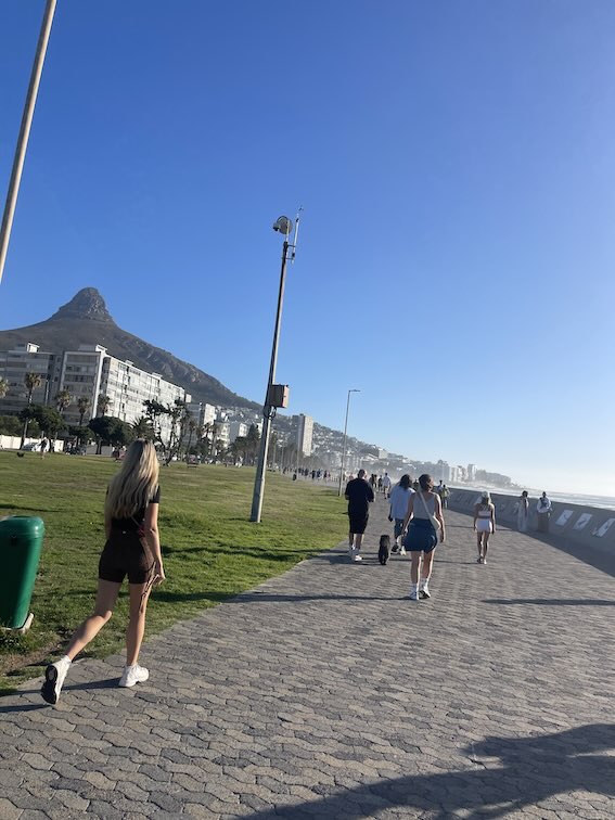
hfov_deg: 54.9
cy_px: 410
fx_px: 592
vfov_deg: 69.4
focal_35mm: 25
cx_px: 308
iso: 32
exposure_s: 1/4525
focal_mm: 5.1
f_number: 1.6
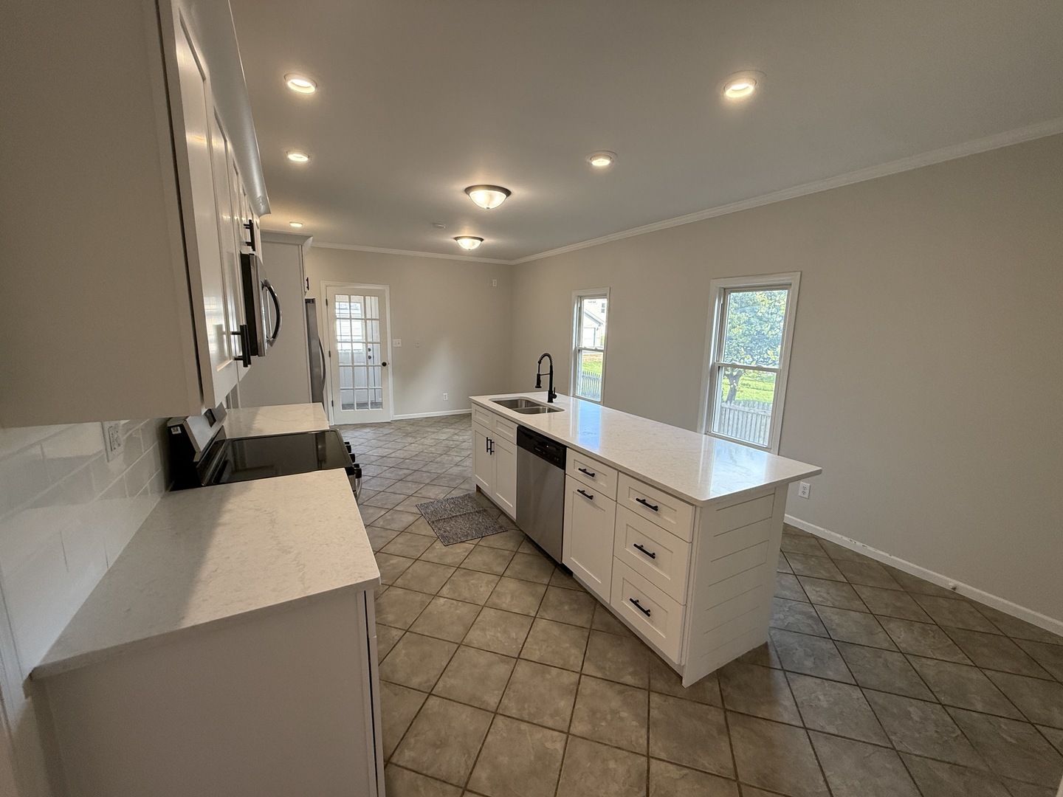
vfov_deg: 85.7
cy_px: 398
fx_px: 430
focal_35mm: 14
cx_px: 532
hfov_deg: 102.1
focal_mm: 2.22
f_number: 2.2
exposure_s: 1/120
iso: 160
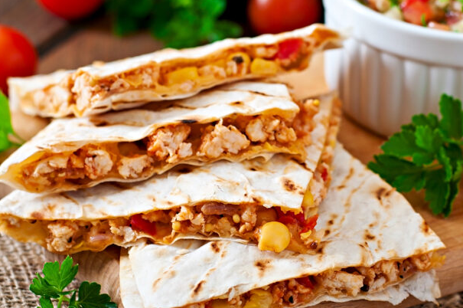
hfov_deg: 16.1
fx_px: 1632
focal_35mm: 127
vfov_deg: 10.8
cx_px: 304
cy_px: 140
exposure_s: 1/200
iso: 100
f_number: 4.5
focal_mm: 50
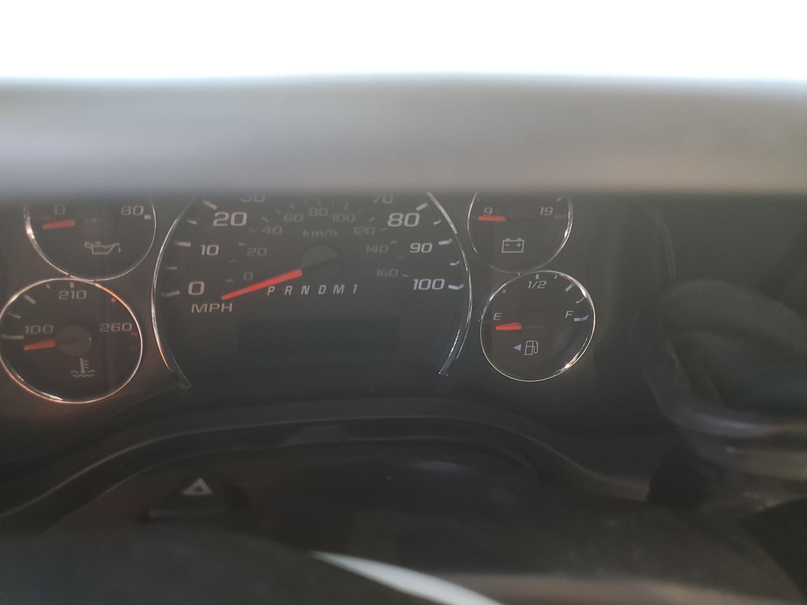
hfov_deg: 67.3
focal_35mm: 26
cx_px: 404
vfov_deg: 53.1
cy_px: 302
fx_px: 606
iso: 63
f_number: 1.5
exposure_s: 1/60.2
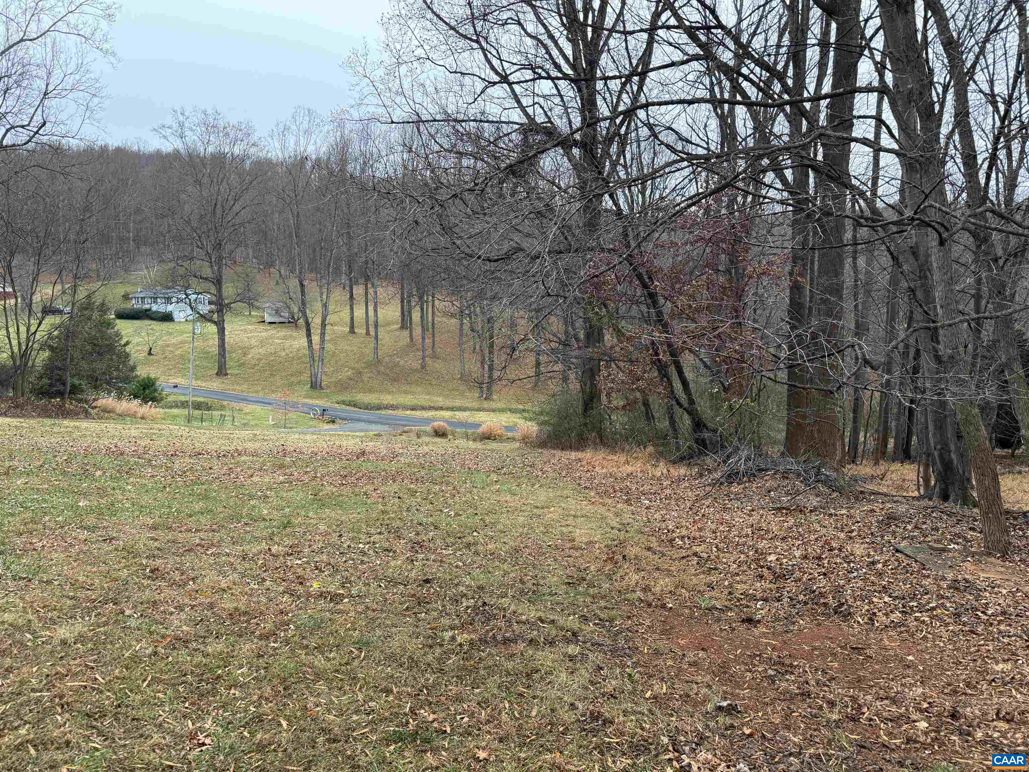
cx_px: 514
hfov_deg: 71.6
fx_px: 713
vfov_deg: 56.8
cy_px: 386
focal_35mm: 24
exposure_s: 1/100
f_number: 1.78
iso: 200
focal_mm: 6.76
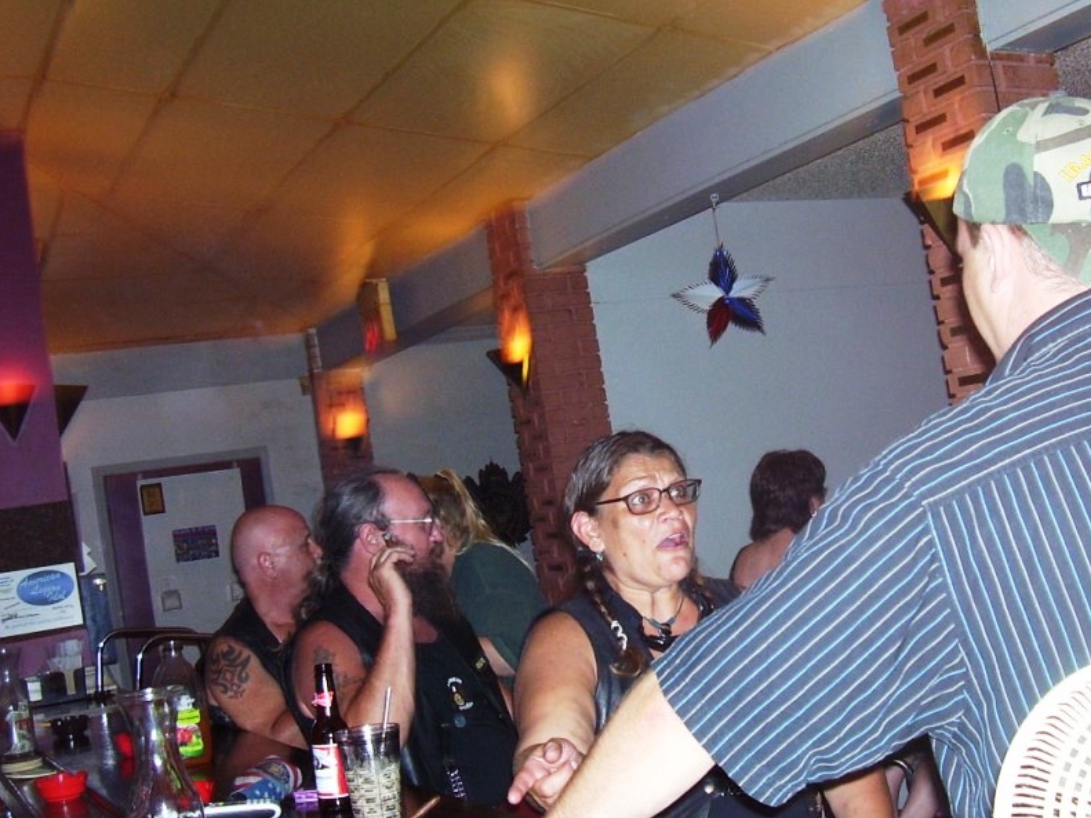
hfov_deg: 42.8
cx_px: 643
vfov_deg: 32.9
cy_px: 433
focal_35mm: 44
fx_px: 1387
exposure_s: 1/60
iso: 125
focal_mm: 5.6
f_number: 2.7
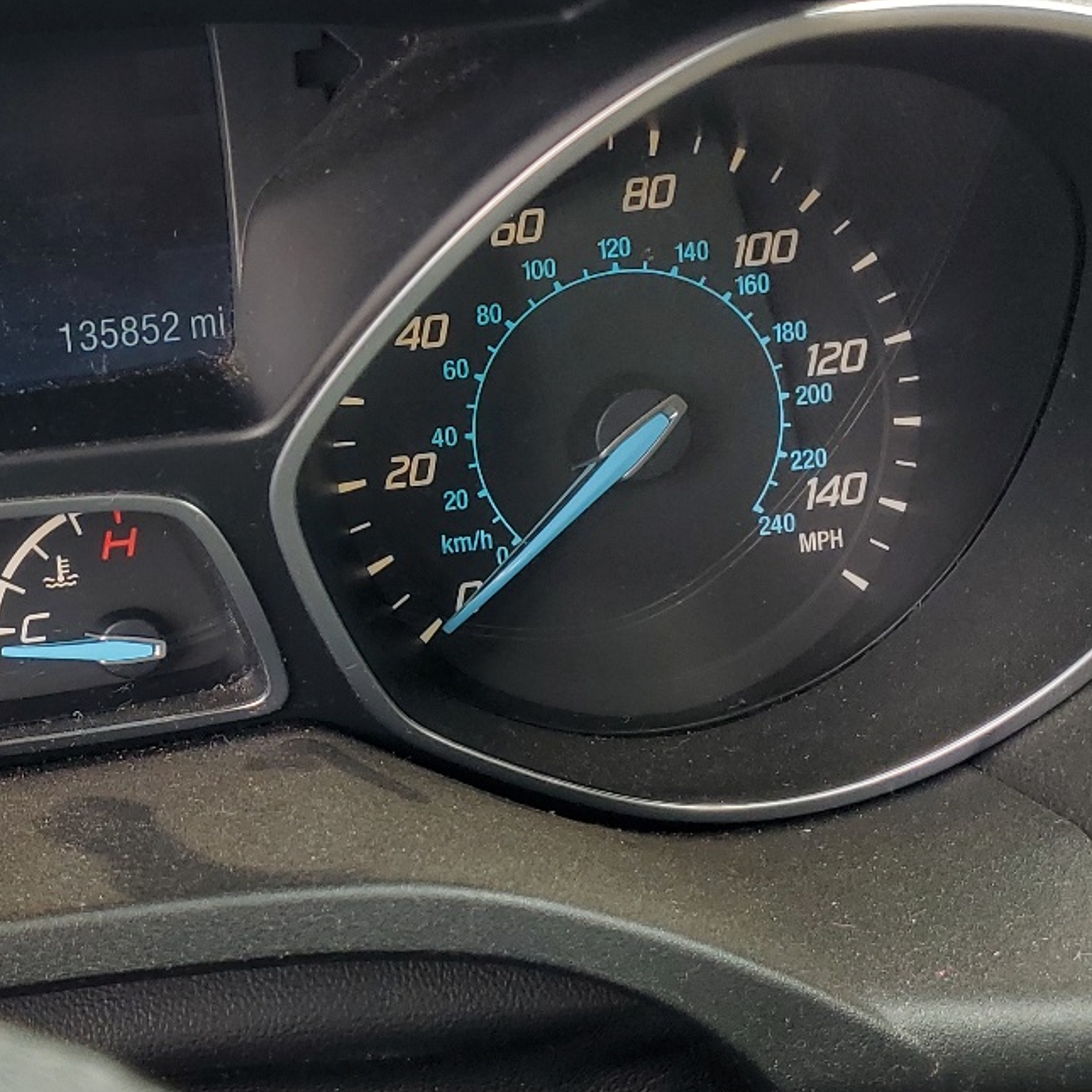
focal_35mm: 57
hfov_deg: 28.8
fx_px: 2034
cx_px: 91
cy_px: 335
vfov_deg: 29.8
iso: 50
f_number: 1.5
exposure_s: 1/244
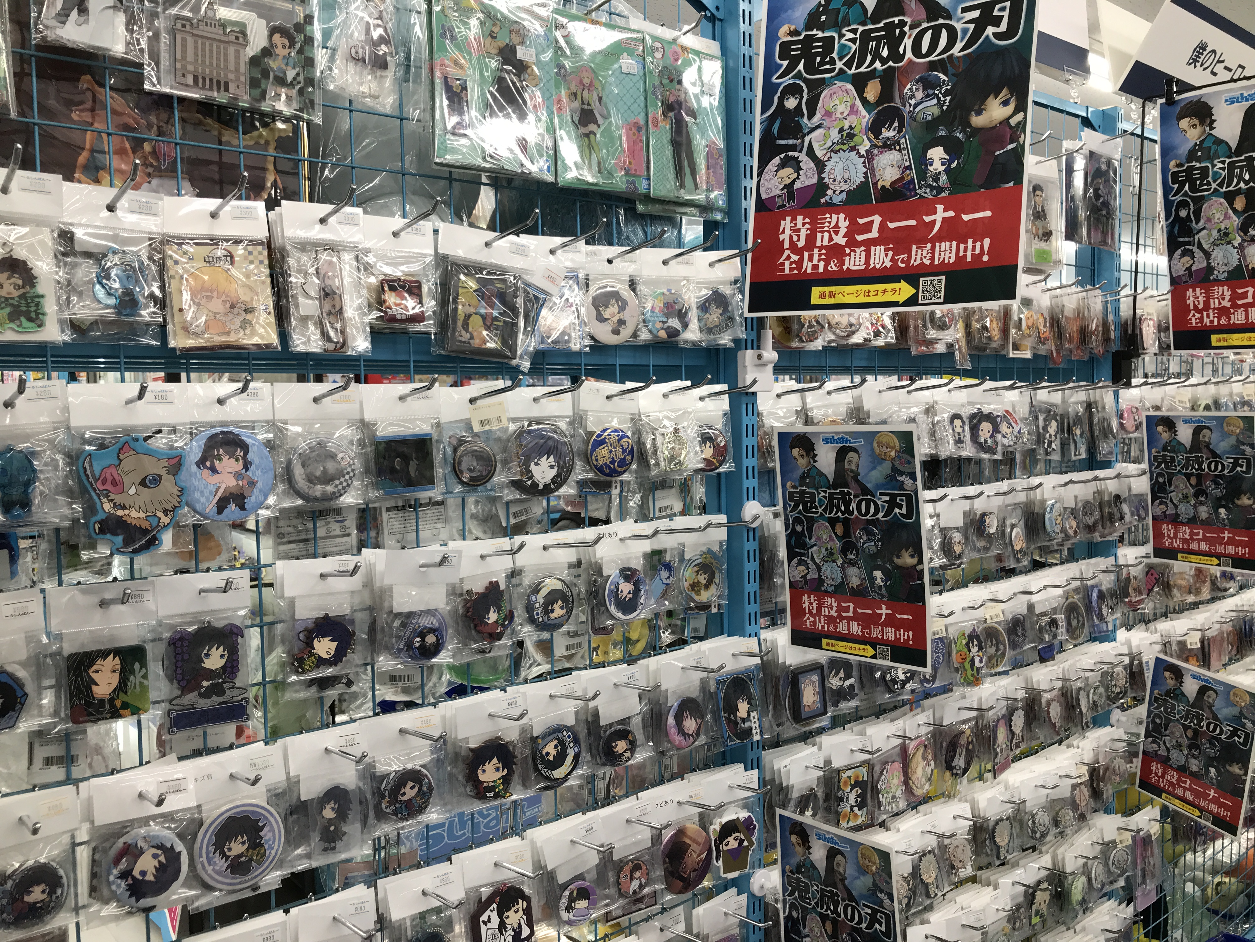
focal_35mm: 28
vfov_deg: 49.7
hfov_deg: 63.4
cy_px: 471
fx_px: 1015
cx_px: 628
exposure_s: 1/120
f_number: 1.8
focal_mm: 3.99
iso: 32
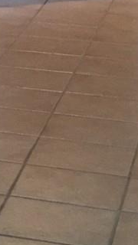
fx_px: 1314
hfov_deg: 5.6
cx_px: -293
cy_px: -167
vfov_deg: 10.2
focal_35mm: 202
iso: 80
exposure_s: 1/15
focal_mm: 4.15
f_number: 2.2
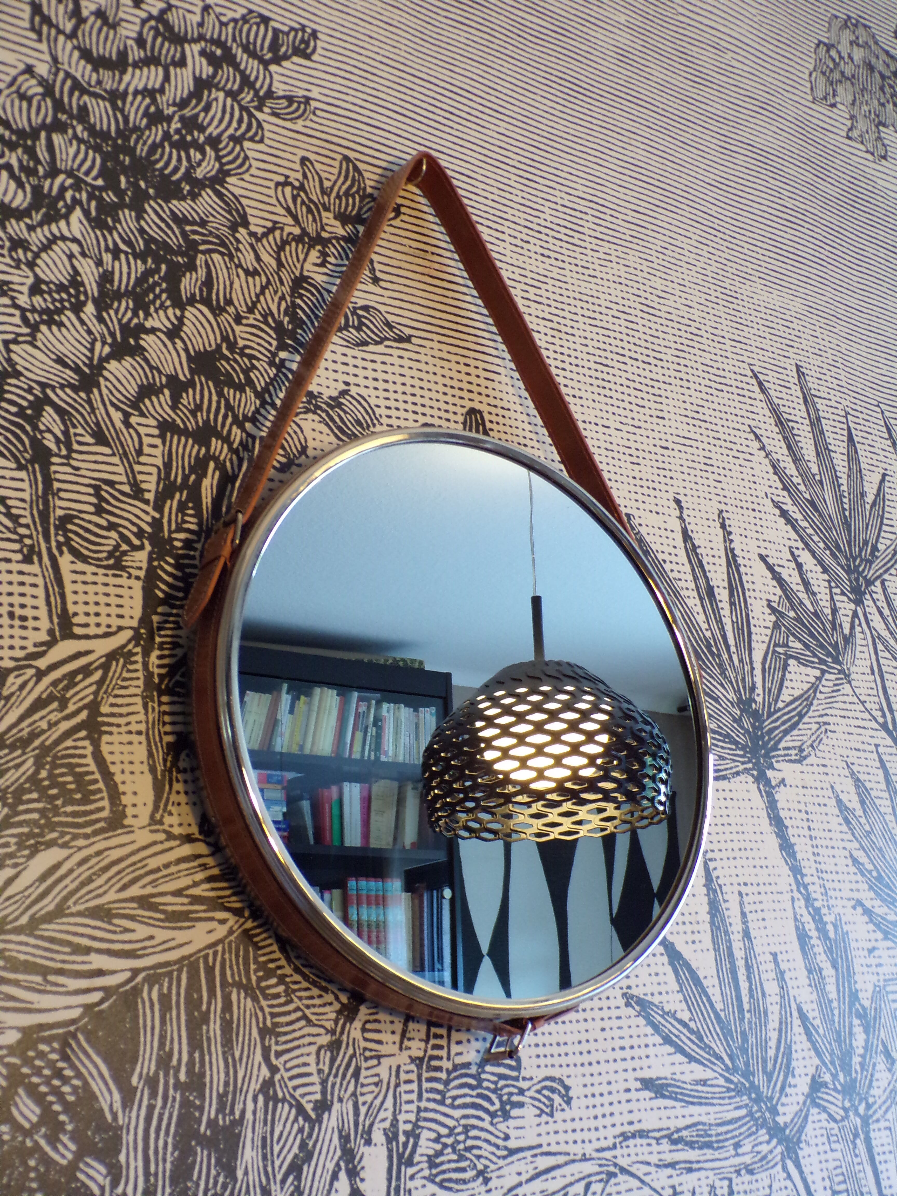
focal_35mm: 42
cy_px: 598
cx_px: 448
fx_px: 1451
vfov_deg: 44.8
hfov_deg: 34.3
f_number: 3.4
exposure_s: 1/17
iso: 247
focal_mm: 7.6
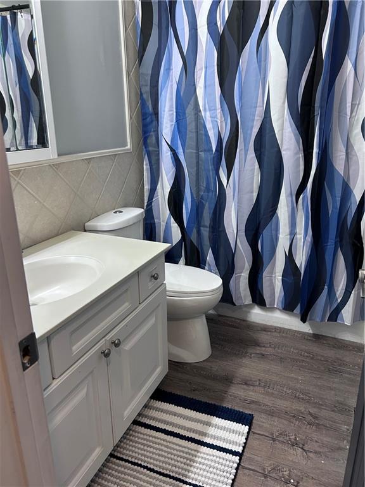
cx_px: 182
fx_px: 366
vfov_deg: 67.3
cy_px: 244
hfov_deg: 53.1
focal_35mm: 26
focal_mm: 5.7
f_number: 1.5
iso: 200
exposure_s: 1/60
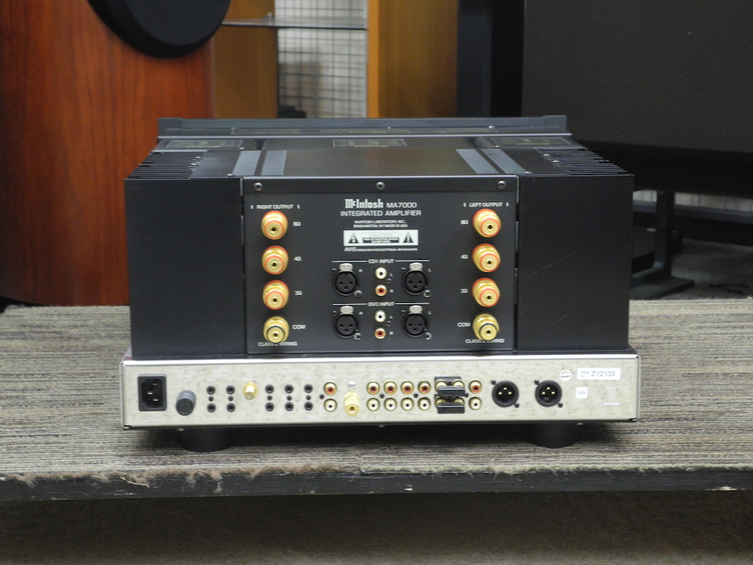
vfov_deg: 21.6
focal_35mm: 68
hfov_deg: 28.6
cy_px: 282
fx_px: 1479
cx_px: 376
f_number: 4
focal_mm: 14.5
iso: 400
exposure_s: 1/10.2
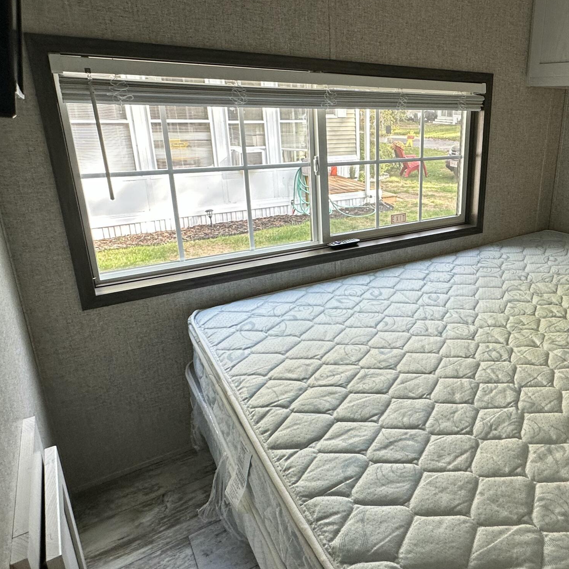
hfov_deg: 59.6
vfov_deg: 62.7
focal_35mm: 25
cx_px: 426
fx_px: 465
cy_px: 248
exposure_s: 1/99
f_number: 2.2
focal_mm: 2.22
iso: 100
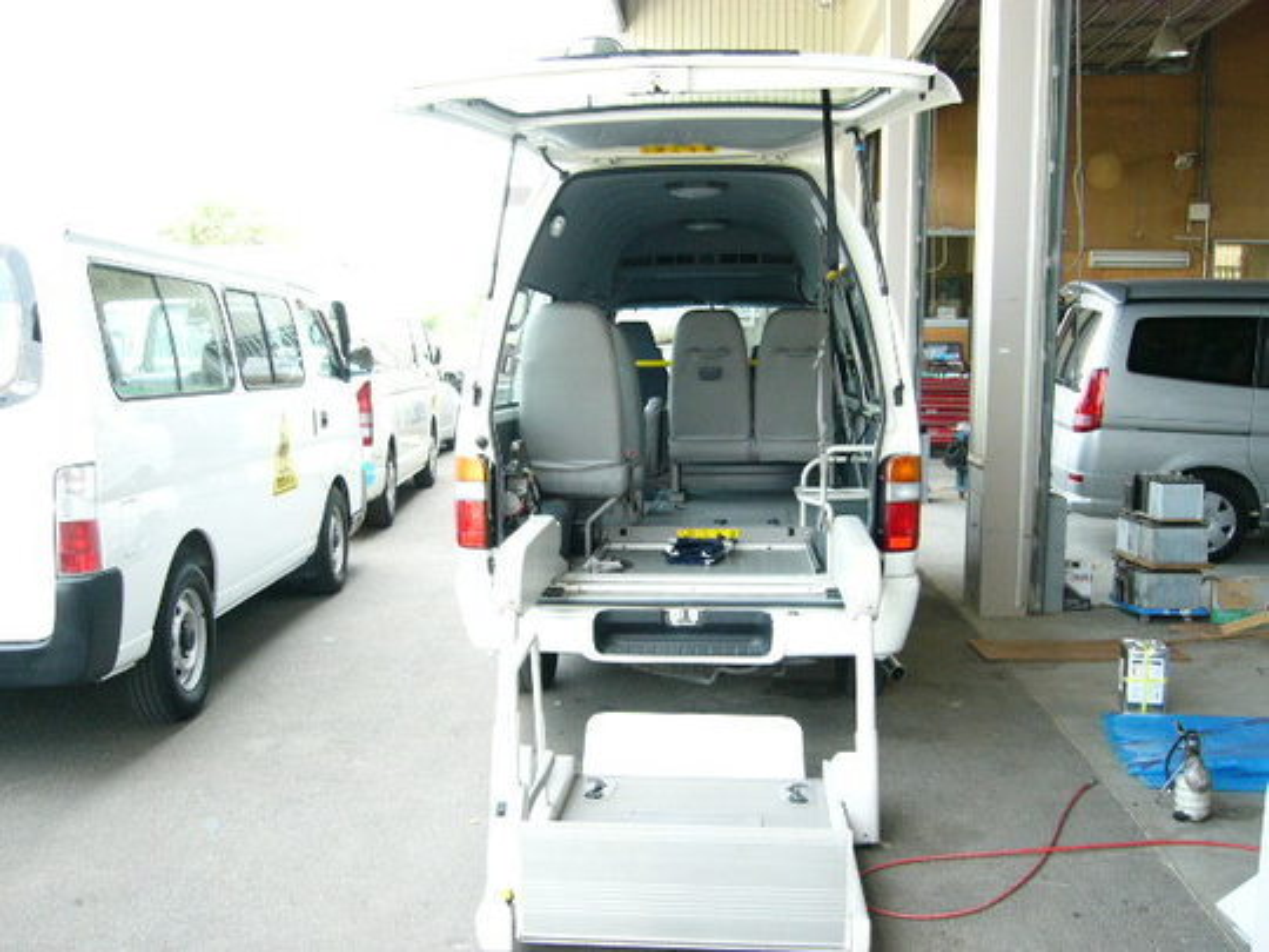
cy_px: 476
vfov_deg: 40.7
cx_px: 634
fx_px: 1283
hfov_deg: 52.6
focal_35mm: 35
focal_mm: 5.8
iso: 100
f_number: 8
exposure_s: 1/60
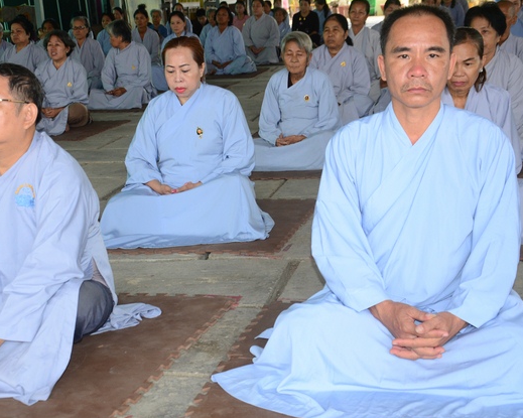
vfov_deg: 24.7
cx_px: 228
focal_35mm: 62
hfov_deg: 30.7
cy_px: 211
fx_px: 953
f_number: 5.6
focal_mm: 35
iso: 400
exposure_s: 1/60
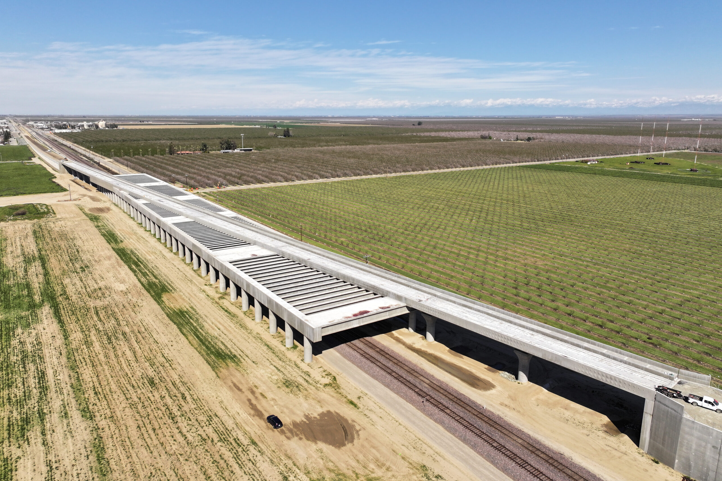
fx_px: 501
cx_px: 361
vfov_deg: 51.3
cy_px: 228
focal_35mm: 25
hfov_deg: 71.5
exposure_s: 1/2500
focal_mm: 12.29
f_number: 2.8
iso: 100
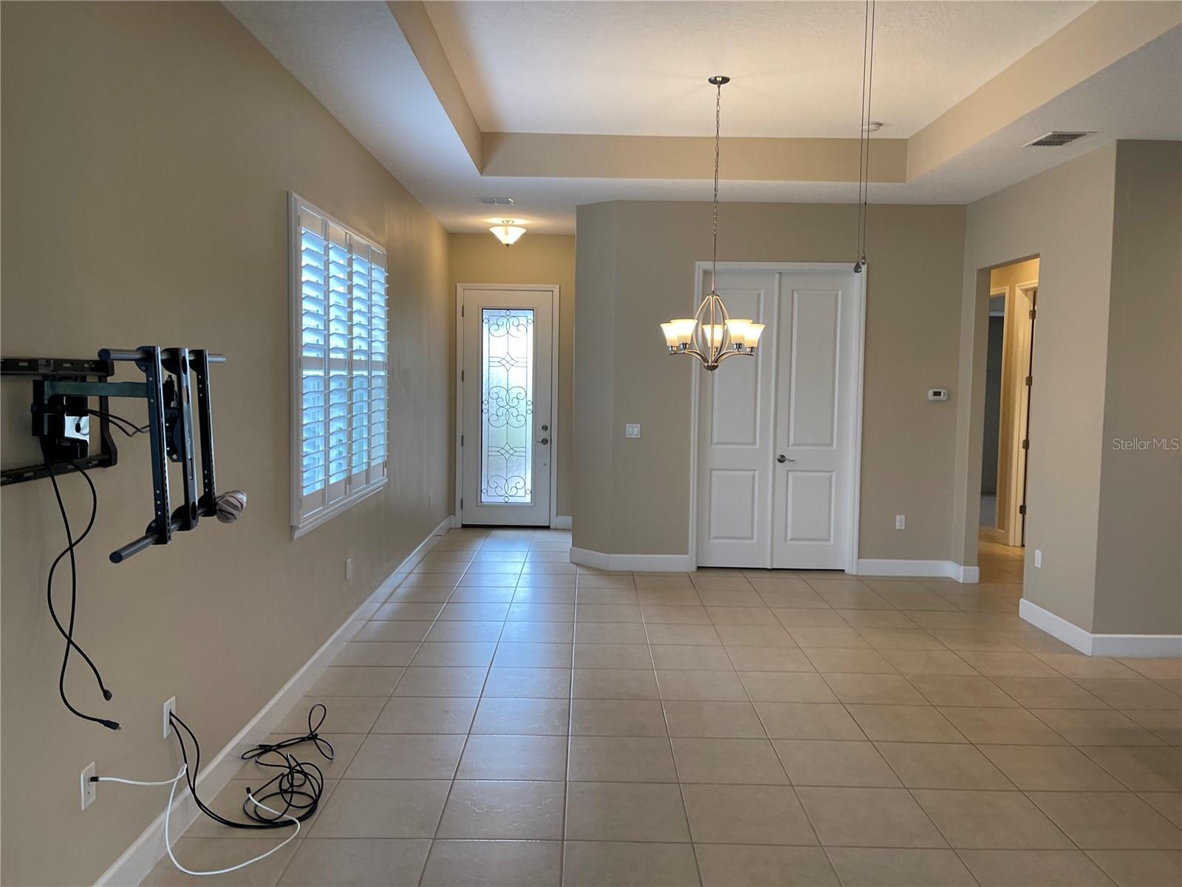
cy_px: 444
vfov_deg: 53.1
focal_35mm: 26
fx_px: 888
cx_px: 591
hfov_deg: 67.3
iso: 80
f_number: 1.6
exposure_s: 1/120
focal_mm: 5.1
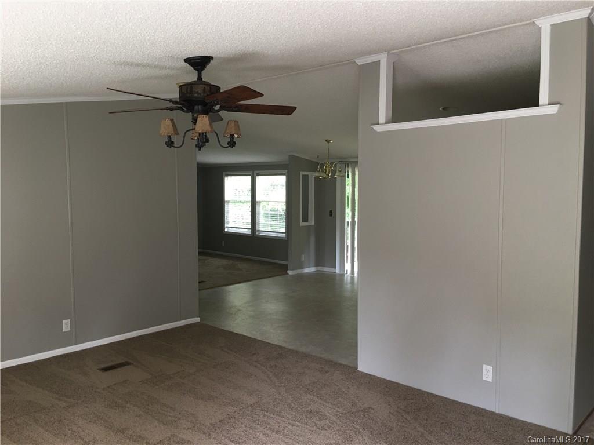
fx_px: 498
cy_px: 222
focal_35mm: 29
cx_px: 297
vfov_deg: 48.2
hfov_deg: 61.7
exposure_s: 1/15
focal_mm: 4.15
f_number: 2.2
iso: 32
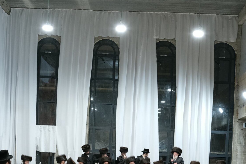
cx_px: 118
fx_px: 376
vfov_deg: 23.3
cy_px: 173
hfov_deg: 36.2
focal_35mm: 55
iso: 1250
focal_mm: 16
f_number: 4
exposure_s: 1/100
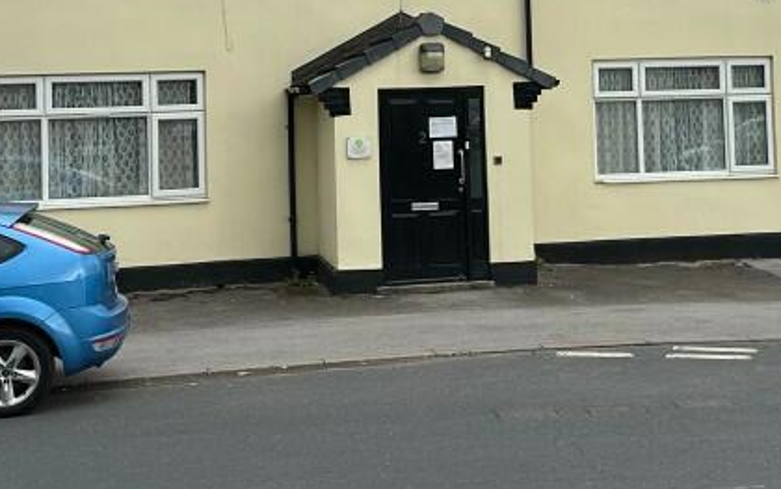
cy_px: 48
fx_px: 1320
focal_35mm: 62
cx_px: 422
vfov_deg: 20.6
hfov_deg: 32.9
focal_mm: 6.86
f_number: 1.78
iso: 80
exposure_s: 1/4545
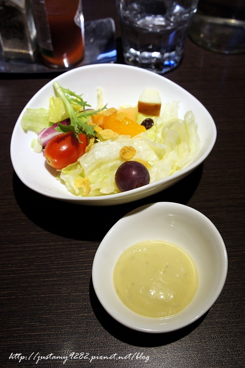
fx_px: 337
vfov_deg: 57.2
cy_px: 184
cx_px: 122
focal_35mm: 33
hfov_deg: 39.9
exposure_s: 1/40
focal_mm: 22
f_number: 6.3
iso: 1250
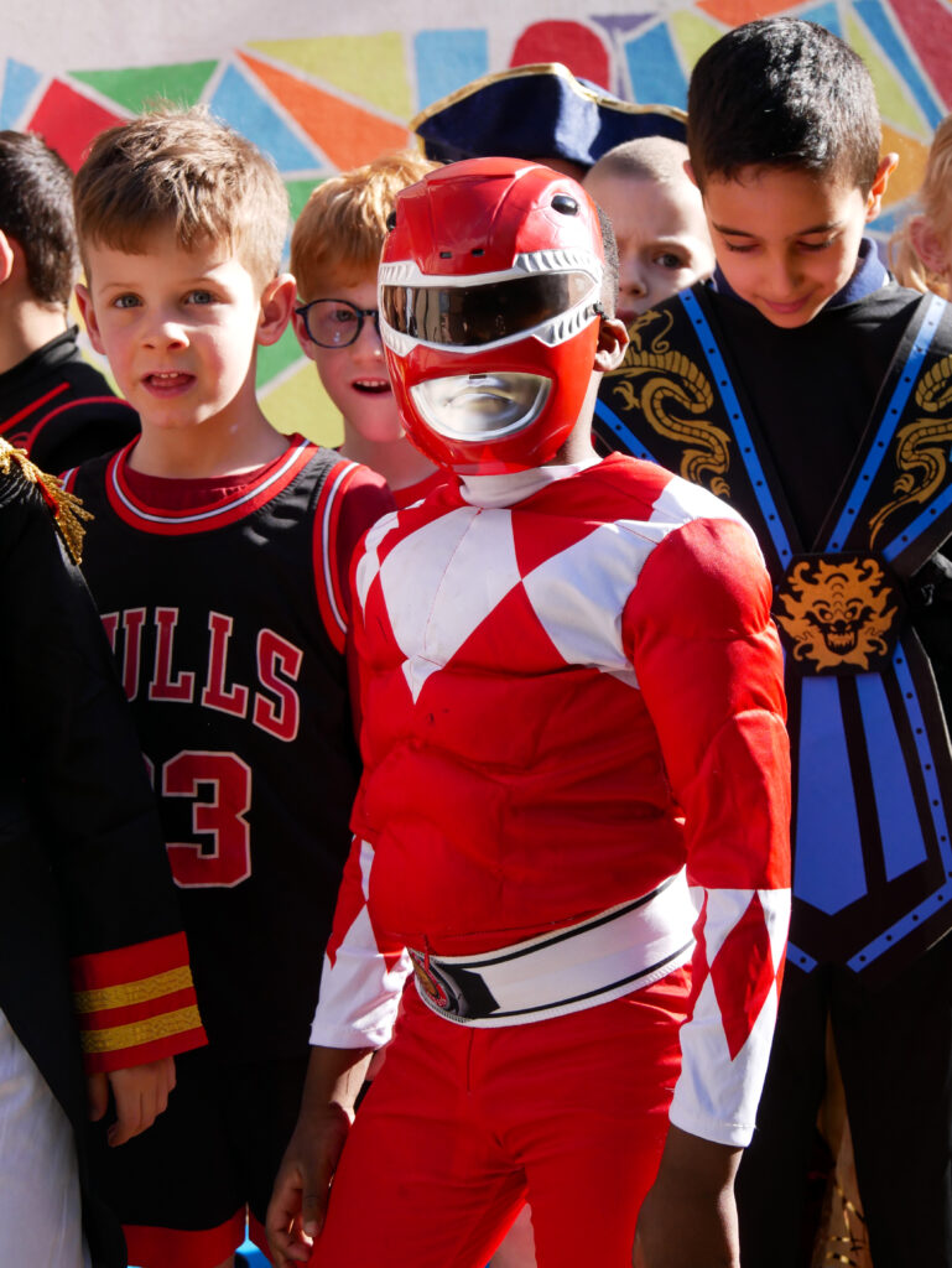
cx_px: 476
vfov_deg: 24.4
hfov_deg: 18.4
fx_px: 2931
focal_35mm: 80
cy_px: 634
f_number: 4.7
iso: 500
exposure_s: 1/1000
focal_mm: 40
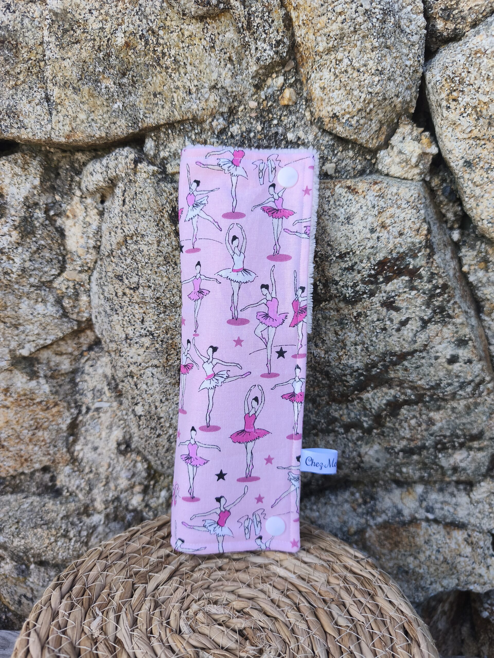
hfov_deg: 58.9
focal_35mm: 23
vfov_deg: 73.9
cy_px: 329
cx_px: 247
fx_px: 438
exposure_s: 1/122
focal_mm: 6.18
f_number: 1.65
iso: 50
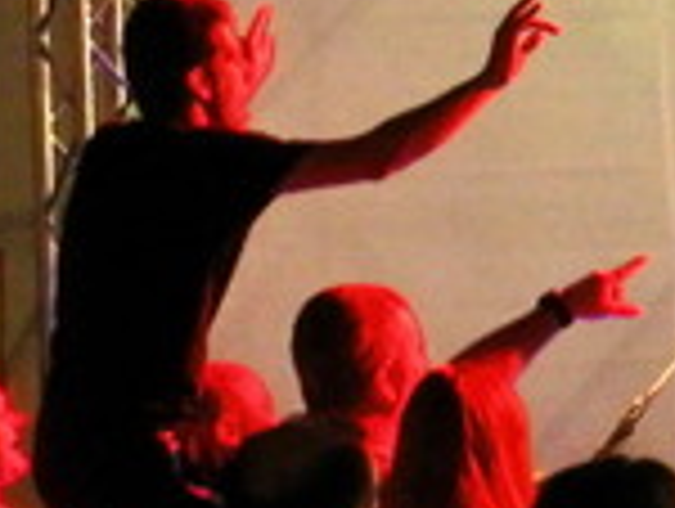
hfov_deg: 9.6
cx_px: 806
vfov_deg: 7.4
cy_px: 90
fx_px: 3945
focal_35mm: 202
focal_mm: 6.7
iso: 400
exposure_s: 1/15
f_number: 4
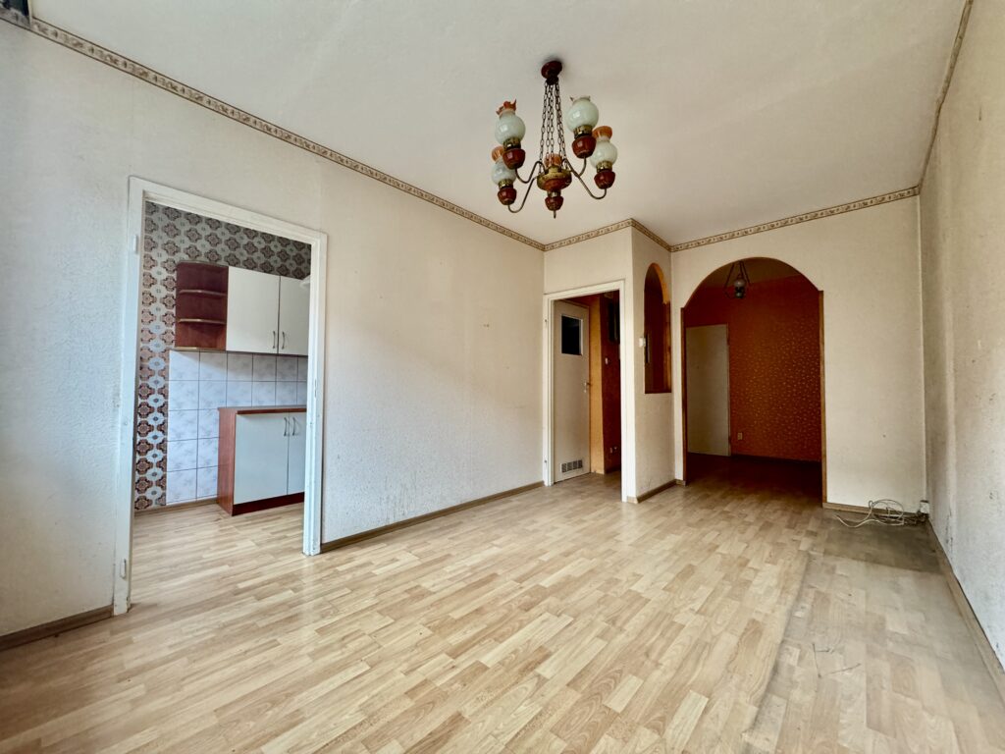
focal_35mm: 14
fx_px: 406
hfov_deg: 102.1
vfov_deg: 85.7
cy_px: 377
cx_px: 502
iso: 320
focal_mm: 2.22
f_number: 2.2
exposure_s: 1/84
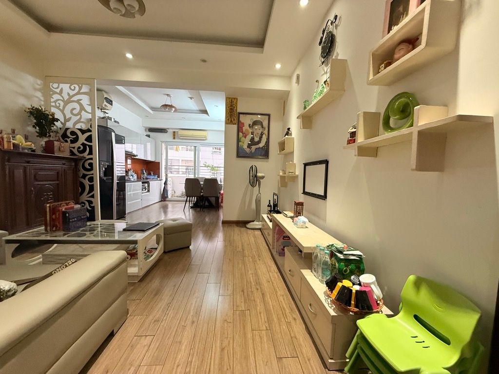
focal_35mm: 14
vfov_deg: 85.7
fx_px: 202
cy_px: 187
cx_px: 250
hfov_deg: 102.1
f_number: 2.2
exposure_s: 1/100
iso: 320
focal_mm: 2.22
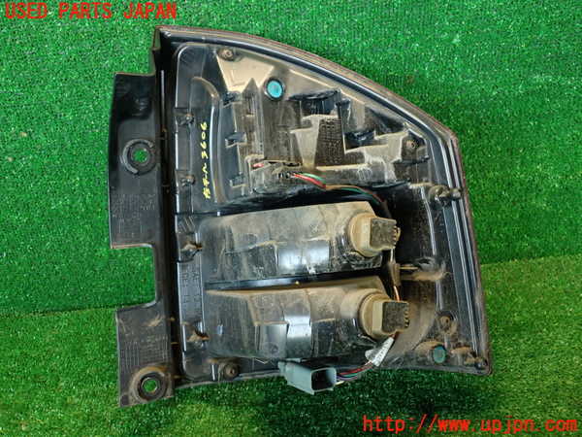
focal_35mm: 32
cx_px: 291
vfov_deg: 44.2
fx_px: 538
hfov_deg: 56.8
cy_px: 218
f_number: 2.4
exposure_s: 1/30
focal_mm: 5.79
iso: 250
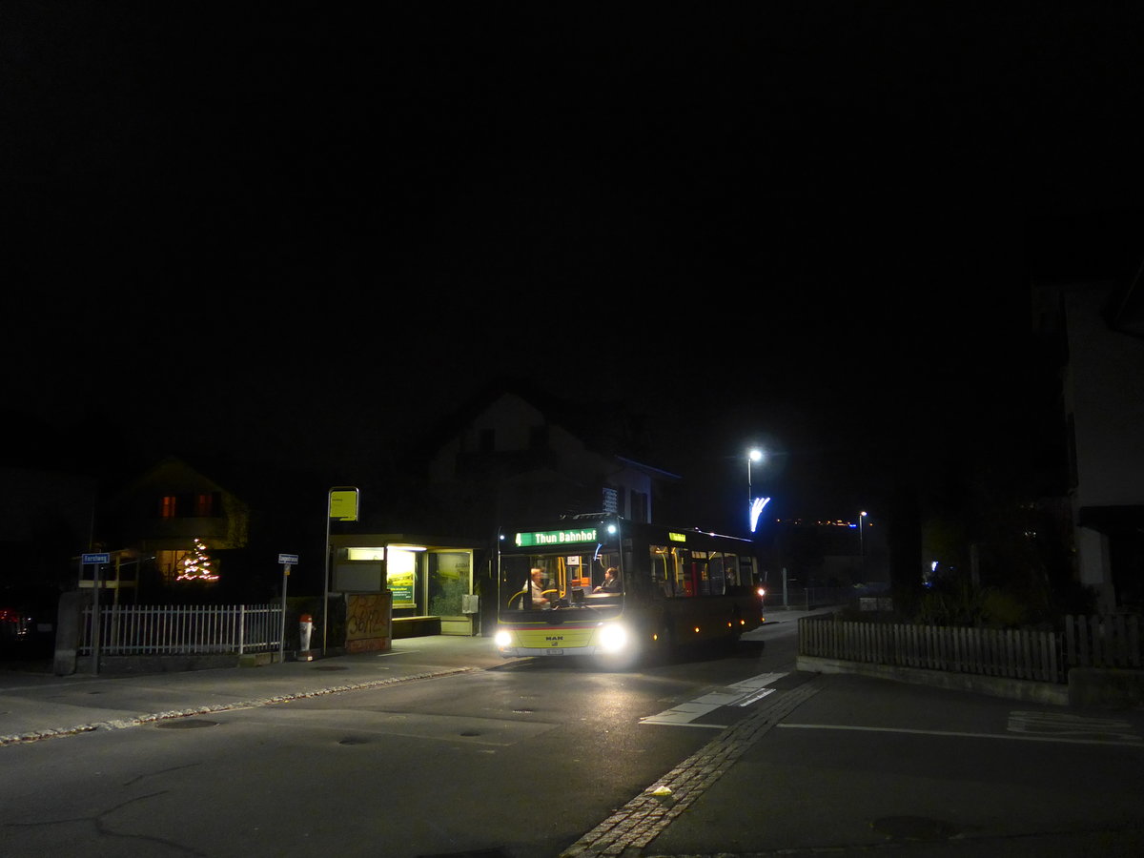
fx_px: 958
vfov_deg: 48.2
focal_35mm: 29
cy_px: 429
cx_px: 572
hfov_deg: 61.7
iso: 640
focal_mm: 6
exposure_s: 1/8
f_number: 2
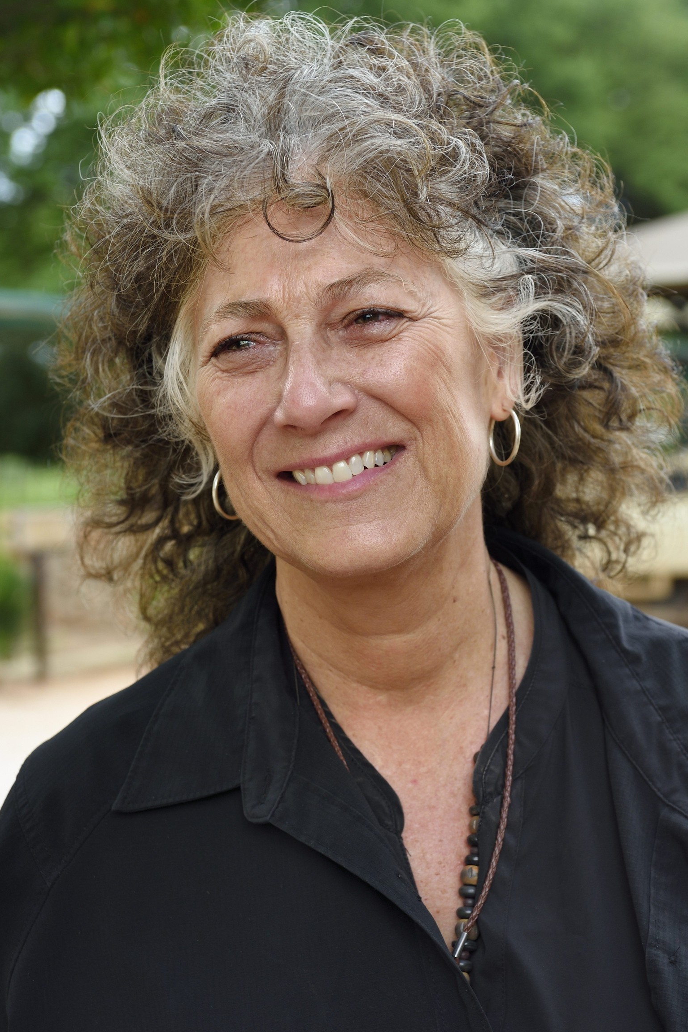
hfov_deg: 18.7
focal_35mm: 73
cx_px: 336
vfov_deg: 27.7
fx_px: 2093
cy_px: 535
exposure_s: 1/160
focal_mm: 70
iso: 400
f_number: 7.1
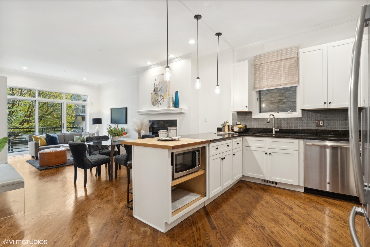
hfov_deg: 93.3
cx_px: 185
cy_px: 124
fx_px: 175
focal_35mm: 17
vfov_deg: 70.4
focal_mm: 17
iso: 320
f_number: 8
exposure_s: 1/13
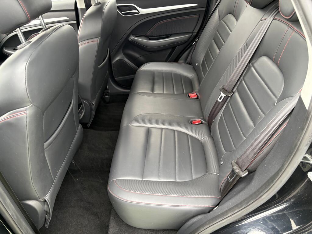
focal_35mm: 26
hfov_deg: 67.3
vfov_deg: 53.1
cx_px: 156
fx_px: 234
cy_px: 117
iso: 200
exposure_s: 1/60
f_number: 1.6
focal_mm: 5.96
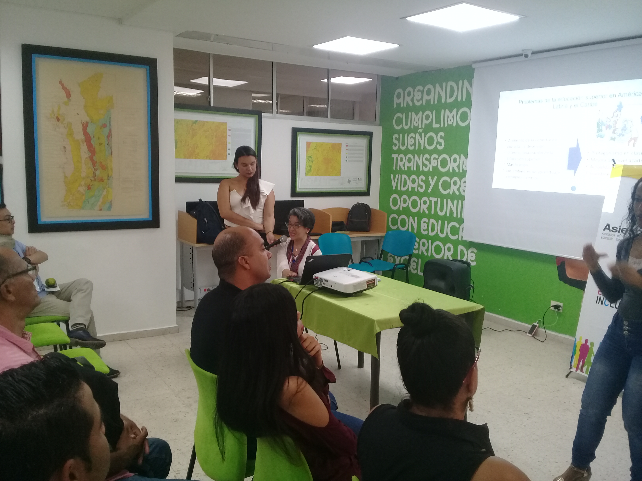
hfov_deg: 58.4
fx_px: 575
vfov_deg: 45.4
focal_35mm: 31
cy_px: 240
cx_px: 321
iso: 100
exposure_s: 1/40
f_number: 2.2
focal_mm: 3.3
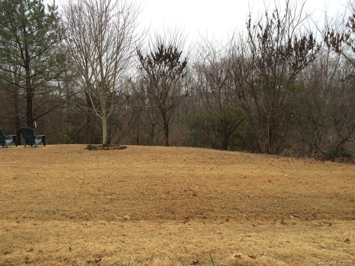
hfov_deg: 61.7
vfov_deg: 48.2
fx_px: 297
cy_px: 133
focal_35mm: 29
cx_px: 178
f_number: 2.2
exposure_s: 1/60
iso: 50
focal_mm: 4.15
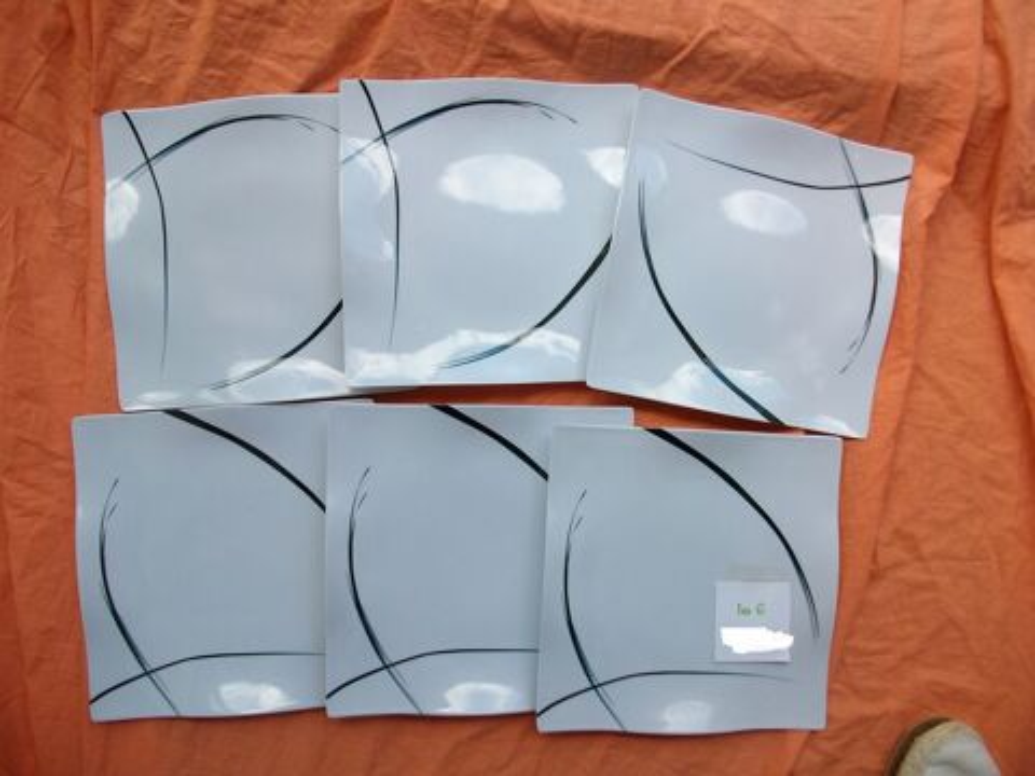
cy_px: 388
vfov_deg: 44.2
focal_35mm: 32
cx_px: 518
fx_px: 957
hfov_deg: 56.8
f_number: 2.9
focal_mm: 5.7
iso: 80
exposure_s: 1/264
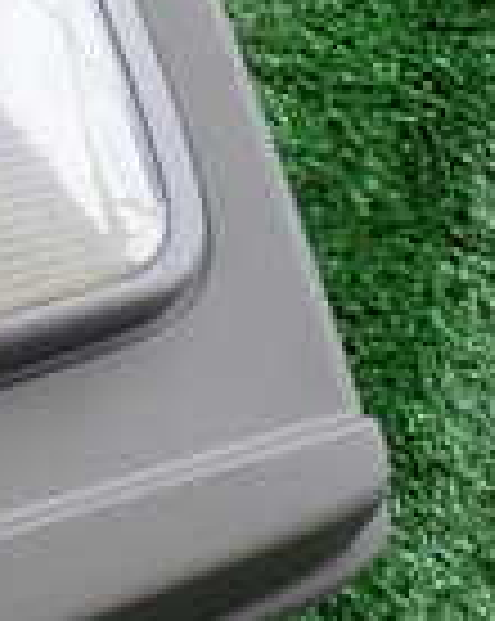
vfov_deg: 14.2
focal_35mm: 136
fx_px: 2496
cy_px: 418
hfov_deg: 9.7
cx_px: -796
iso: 200
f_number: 2.4
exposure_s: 1/60
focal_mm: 5.79
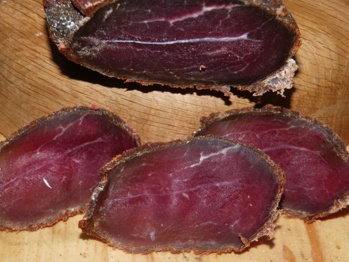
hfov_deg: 29.4
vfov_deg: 22.3
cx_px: 174
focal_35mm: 66
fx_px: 665
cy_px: 131
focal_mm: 11.8
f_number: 3.3
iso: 100
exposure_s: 1/60
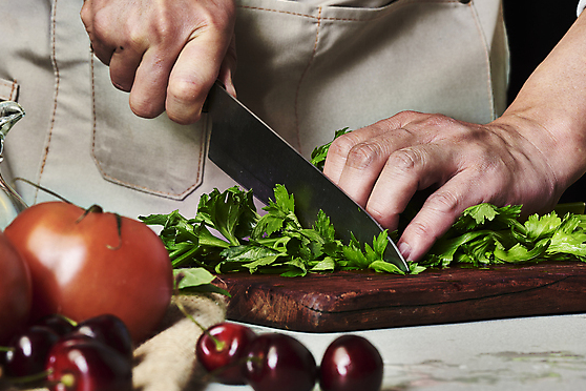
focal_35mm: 113
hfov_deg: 18.1
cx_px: 285
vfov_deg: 12.1
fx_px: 1839
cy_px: 200
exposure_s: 1/125
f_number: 18
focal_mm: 105
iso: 100
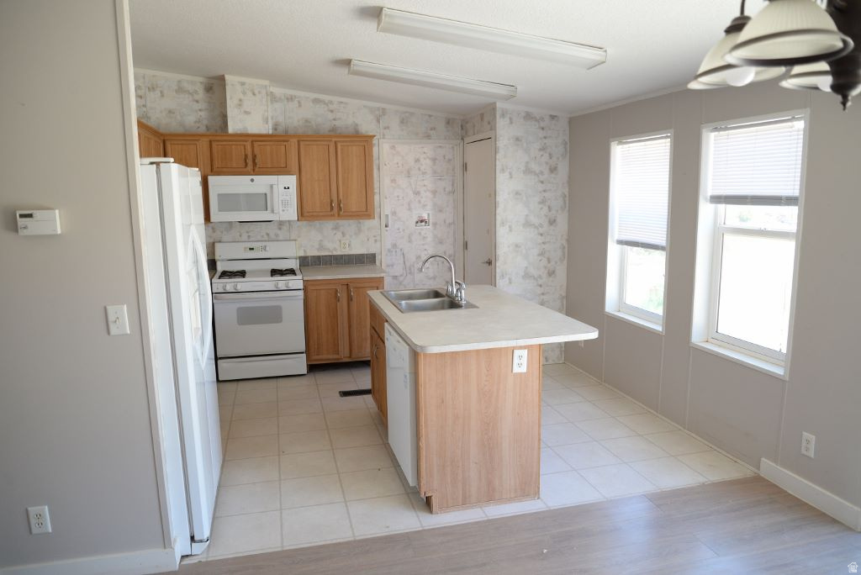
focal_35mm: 24
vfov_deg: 53.2
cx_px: 430
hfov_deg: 73.7
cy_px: 288
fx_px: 574
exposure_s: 1/250
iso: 1000
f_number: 4
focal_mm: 24
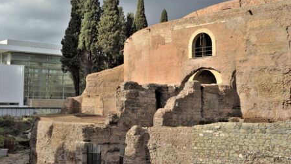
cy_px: 70
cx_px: 146
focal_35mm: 55
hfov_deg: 37.8
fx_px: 424
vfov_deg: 21.8
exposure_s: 1/160
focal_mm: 52
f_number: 20
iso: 400
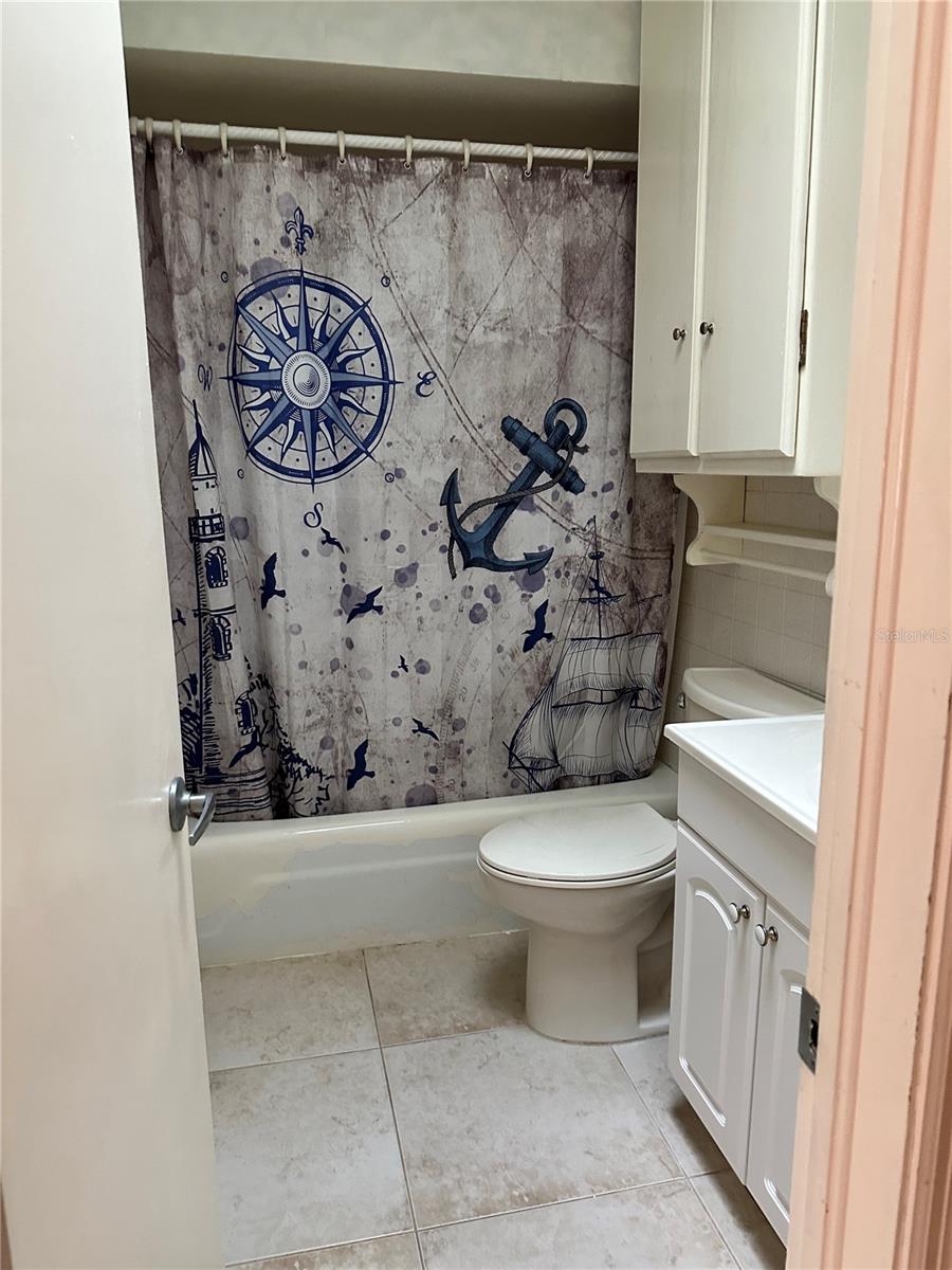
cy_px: 635
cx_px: 476
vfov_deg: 71.6
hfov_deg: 56.8
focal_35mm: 24
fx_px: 880
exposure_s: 1/60
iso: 500
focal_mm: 6.86
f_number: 1.78
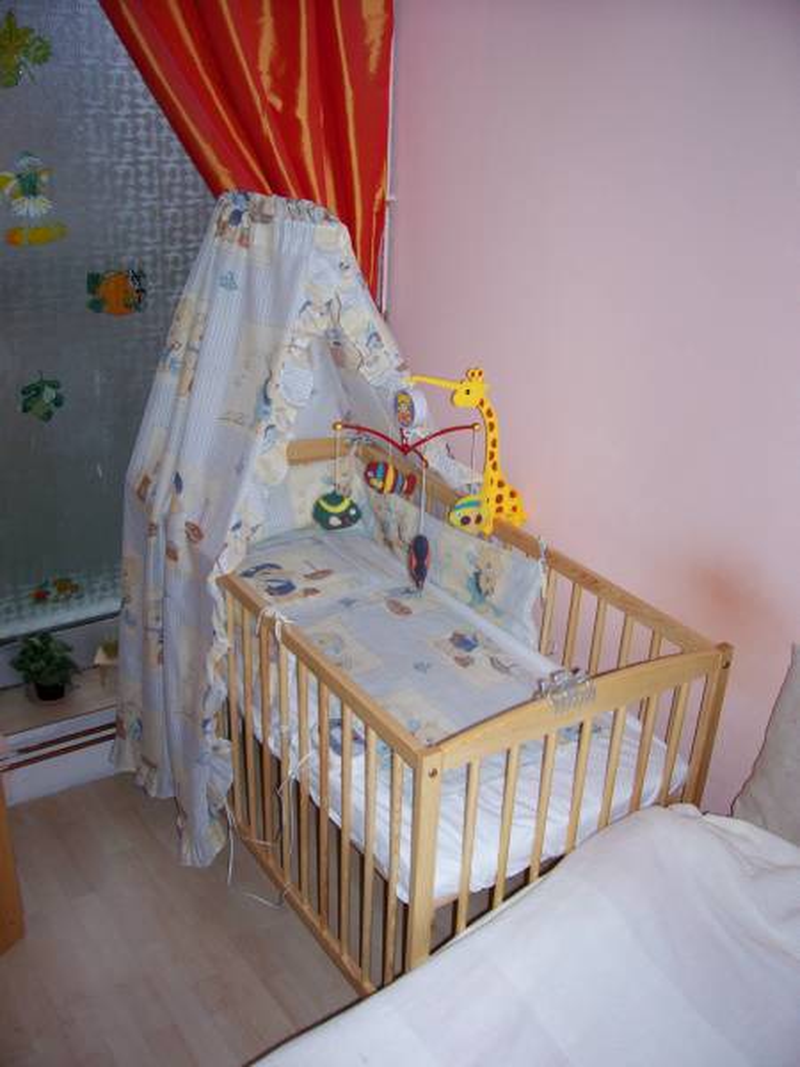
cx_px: 400
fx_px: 1048
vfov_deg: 54.0
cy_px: 534
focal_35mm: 34
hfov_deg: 41.8
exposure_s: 1/64
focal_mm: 5.6
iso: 80
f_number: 2.7
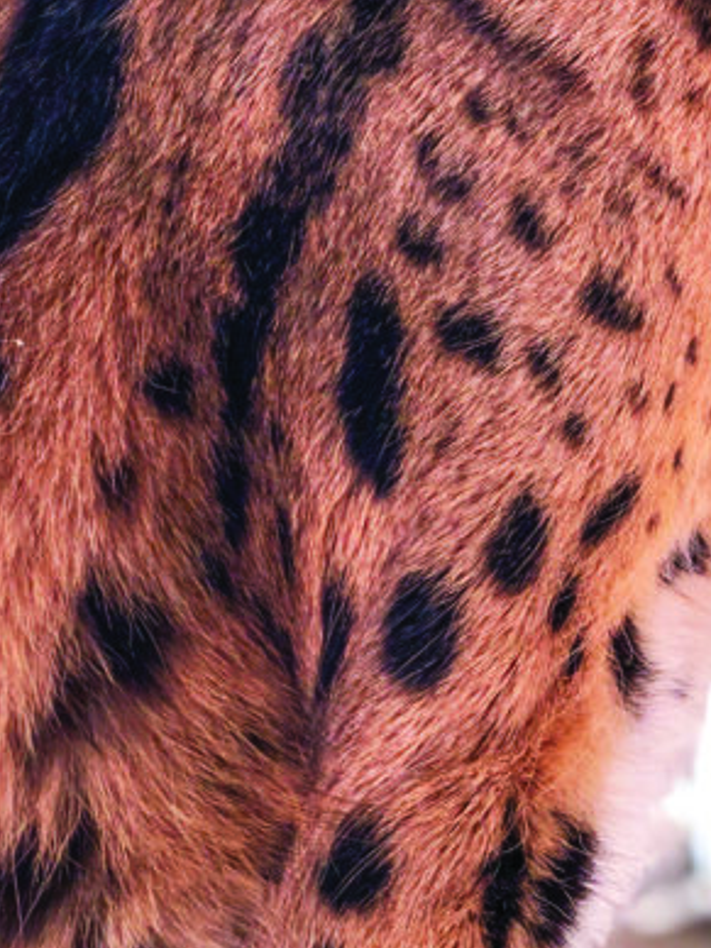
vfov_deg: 14.6
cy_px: 137
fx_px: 3670
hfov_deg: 11.0
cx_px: 731
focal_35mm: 134
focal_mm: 6
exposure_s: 1/120
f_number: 2.4
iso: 16
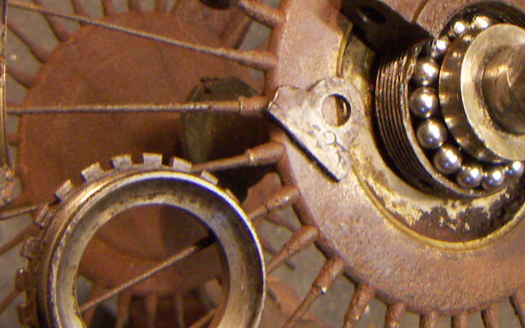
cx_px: 300
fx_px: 1073
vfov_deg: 17.3
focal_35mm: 75
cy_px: 103
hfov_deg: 27.5
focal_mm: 4.7
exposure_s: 1/15
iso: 200
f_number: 2.8
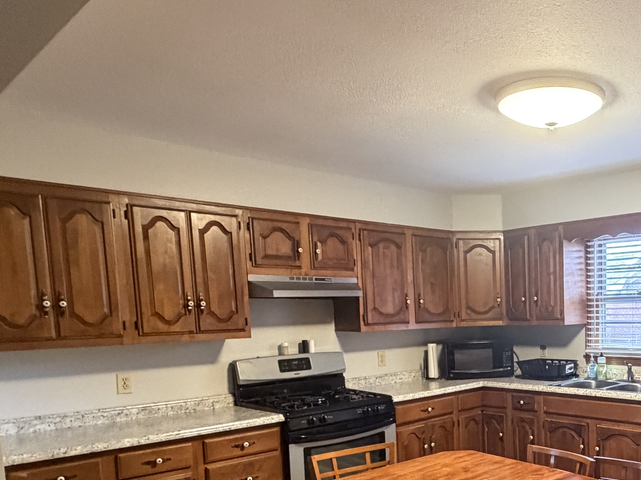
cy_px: 375
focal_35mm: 32
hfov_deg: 51.5
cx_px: 552
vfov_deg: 42.4
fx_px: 593
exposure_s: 1/60
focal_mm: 2.22
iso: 500
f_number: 2.2
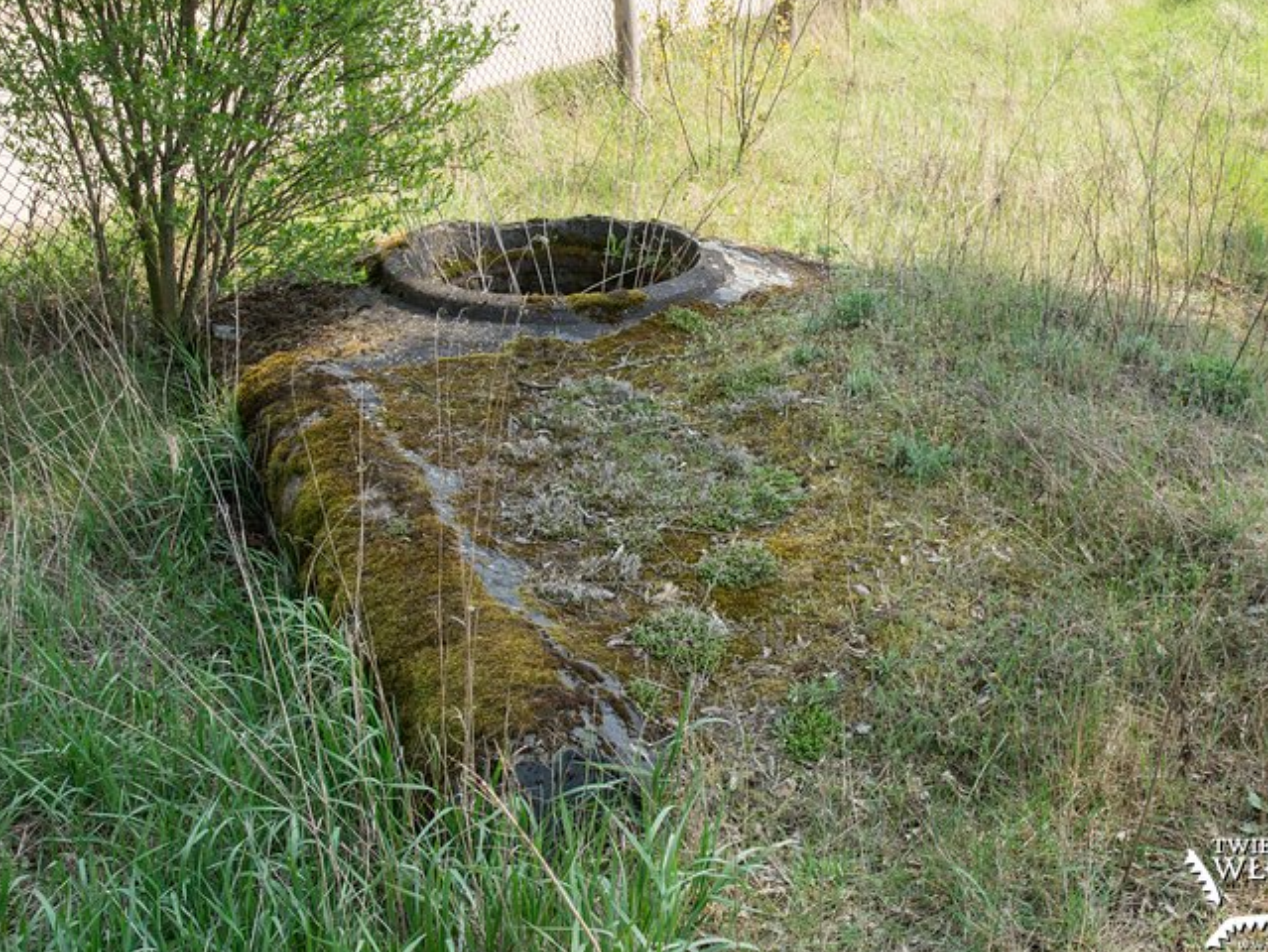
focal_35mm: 40
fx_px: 1466
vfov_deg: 36.0
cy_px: 479
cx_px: 728
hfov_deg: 46.6
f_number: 8
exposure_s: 1/125
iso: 200
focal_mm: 24
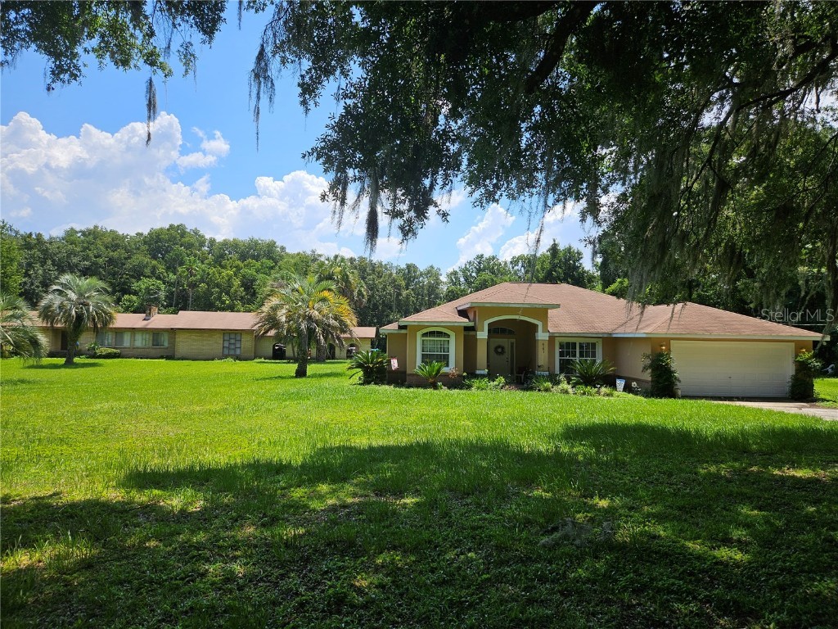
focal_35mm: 23
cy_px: 314
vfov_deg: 58.9
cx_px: 419
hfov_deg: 73.9
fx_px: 557
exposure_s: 1/1794
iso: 25
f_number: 1.8
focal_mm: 5.4
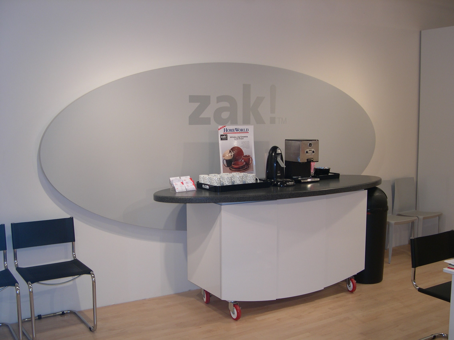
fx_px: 498
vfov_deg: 37.7
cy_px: 170
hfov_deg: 49.0
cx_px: 227
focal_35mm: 38
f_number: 2.8
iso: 100
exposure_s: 1/32.2
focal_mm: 8
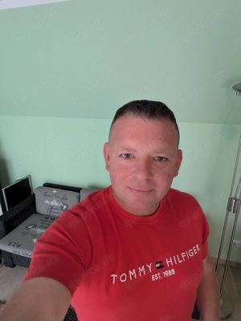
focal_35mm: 21
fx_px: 195
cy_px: 160
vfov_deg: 79.0
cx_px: 120
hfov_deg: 63.4
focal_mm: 2.74
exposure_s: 1/25
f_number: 2.2
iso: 988
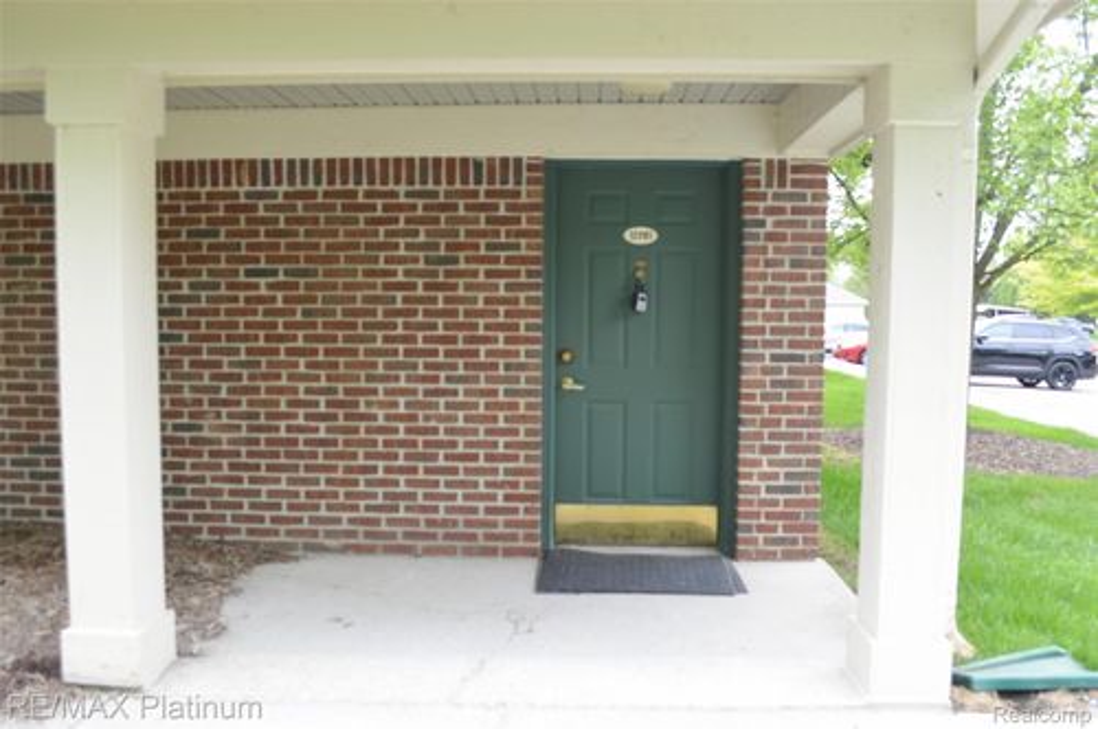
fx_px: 822
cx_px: 549
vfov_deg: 47.8
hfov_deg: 67.4
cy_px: 364
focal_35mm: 27
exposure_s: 1/100
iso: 400
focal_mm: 18
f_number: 5
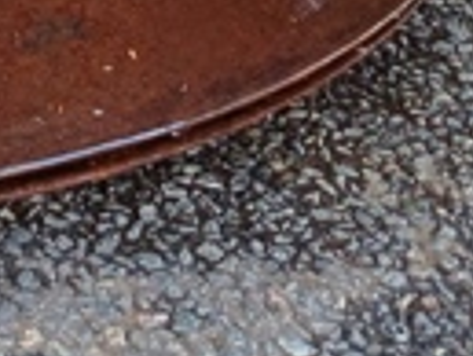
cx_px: -271
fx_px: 1696
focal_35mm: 124
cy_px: -253
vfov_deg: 11.3
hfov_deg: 14.6
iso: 50
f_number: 1.8
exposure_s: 1/100
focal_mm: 4.65
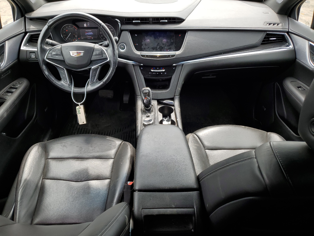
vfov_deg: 53.1
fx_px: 236
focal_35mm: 26
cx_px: 157
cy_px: 118
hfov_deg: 67.3
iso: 50
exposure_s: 1/312
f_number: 1.5
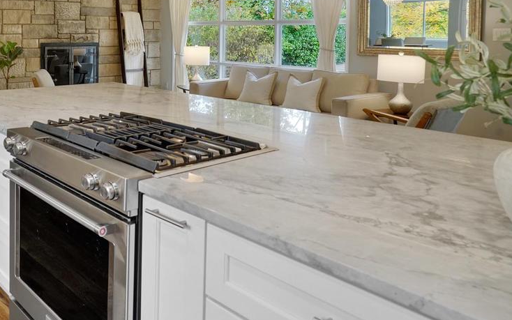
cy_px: 35
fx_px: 447
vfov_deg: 37.0
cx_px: 40
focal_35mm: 32
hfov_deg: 51.7
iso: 1250
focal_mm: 16
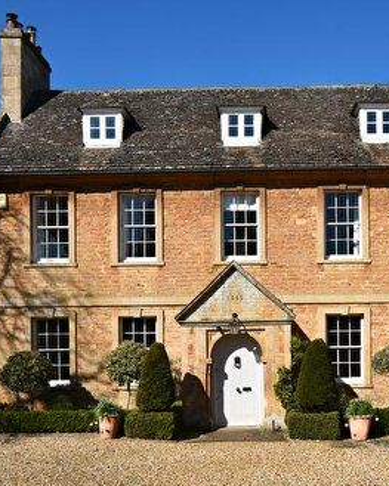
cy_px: 343
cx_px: 263
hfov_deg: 35.3
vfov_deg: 42.9
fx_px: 605
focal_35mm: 42
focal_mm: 14
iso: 100
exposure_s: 1/250
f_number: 10
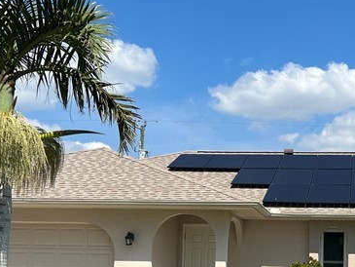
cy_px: 229
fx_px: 749
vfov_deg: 19.9
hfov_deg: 26.0
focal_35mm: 73
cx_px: 302
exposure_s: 1/5882
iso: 50
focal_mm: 5.7
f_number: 1.5
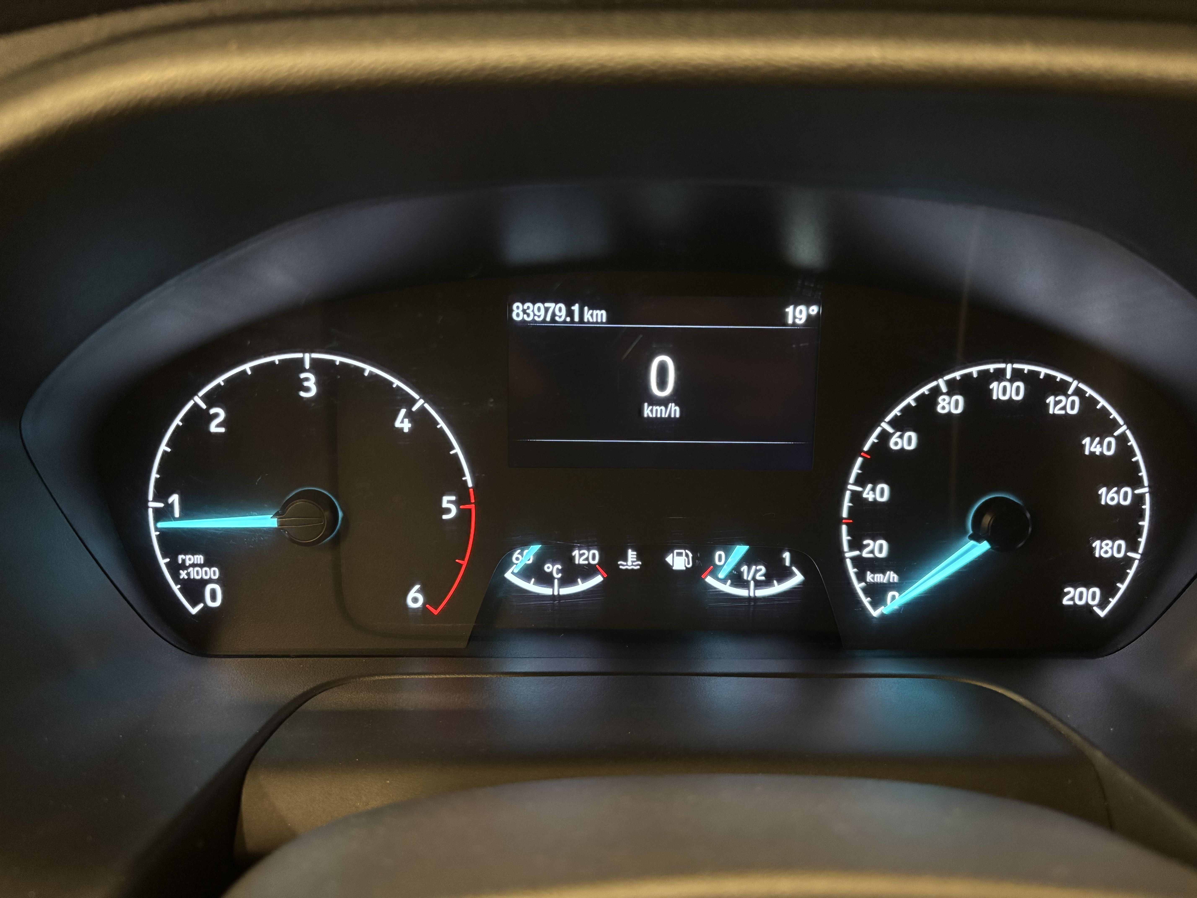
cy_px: 449
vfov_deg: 53.1
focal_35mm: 26
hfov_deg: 67.3
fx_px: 899
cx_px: 598
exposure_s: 1/29
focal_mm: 5.96
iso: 800
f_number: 1.6
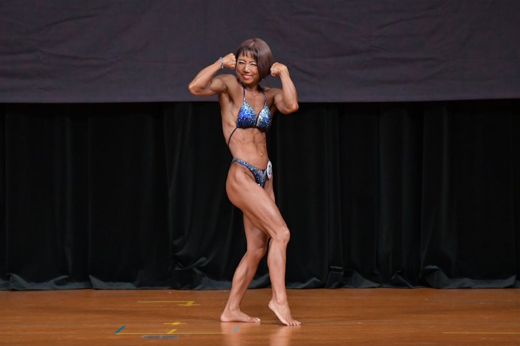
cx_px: 260
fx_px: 4361
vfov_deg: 4.5
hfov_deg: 6.8
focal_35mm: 302
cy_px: 173
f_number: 5.6
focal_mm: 200
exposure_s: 1/400
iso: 4000
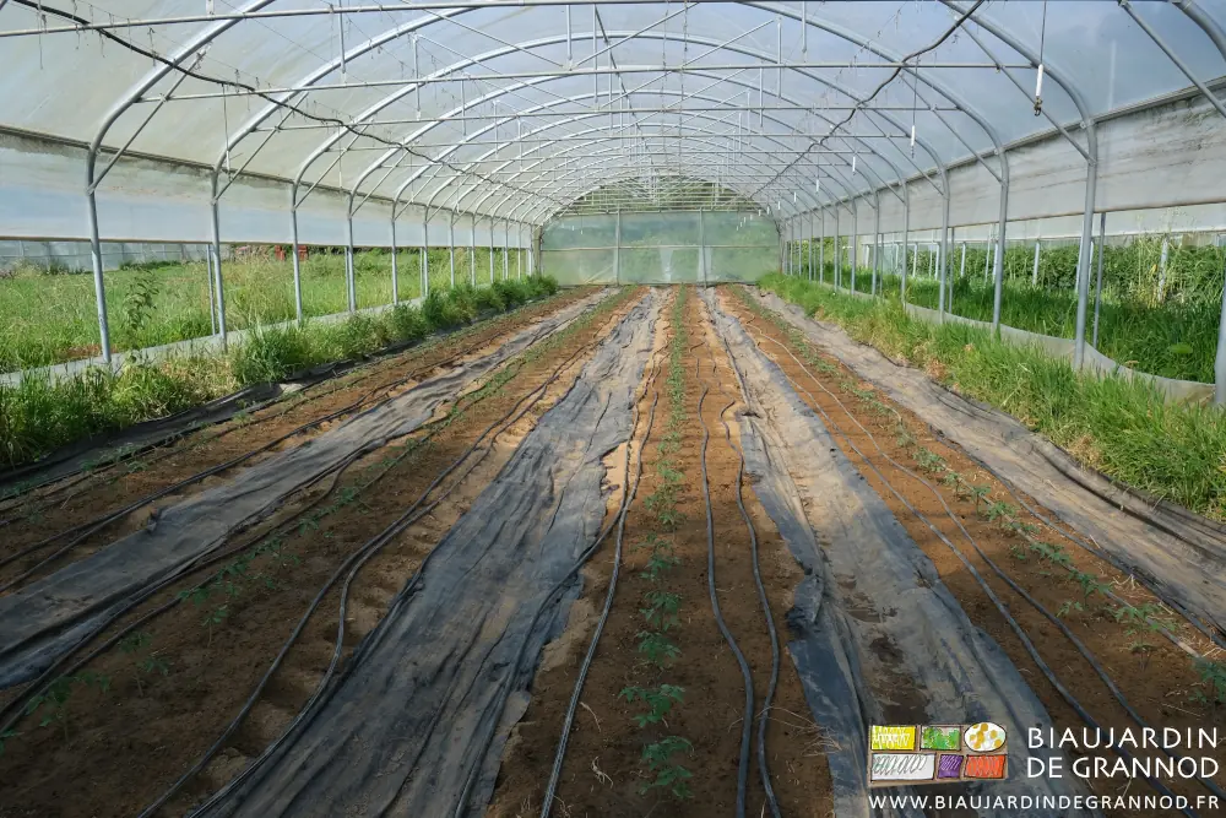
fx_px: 920
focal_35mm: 27
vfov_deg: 47.9
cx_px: 613
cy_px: 409
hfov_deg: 67.4
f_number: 6.4
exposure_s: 1/280
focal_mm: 18
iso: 160
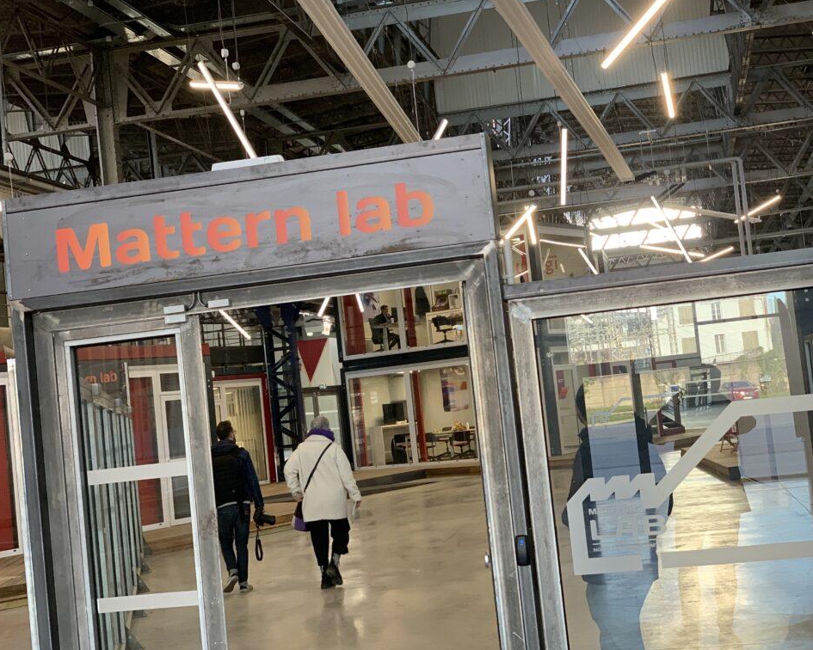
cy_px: 323
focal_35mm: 55
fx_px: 1323
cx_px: 430
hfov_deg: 34.1
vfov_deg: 27.6
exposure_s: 1/97
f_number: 2.4
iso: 125
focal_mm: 6
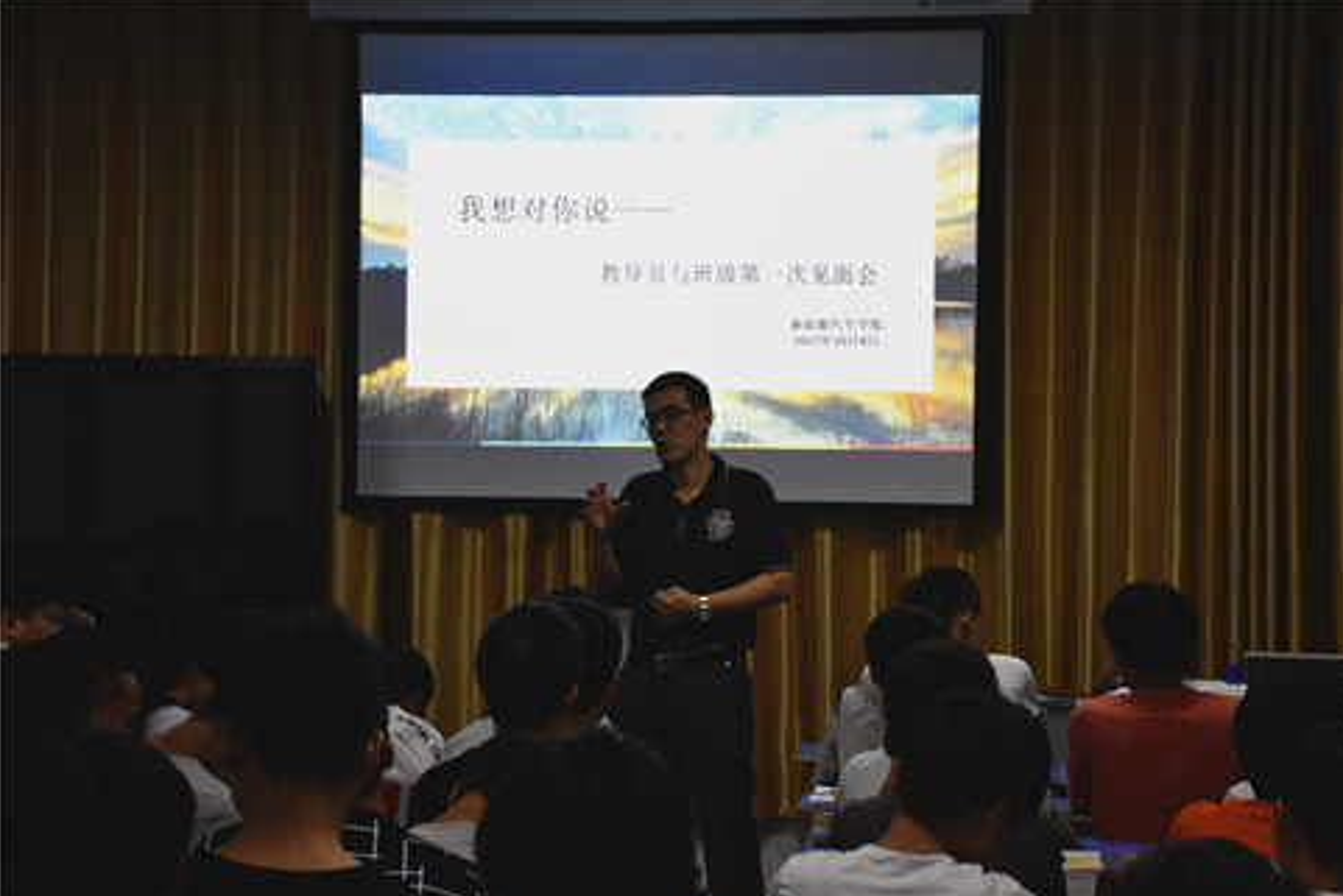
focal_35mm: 81
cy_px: 456
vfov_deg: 16.9
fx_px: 3022
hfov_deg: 25.1
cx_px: 695
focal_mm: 52
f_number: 4.8
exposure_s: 1/80
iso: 1600
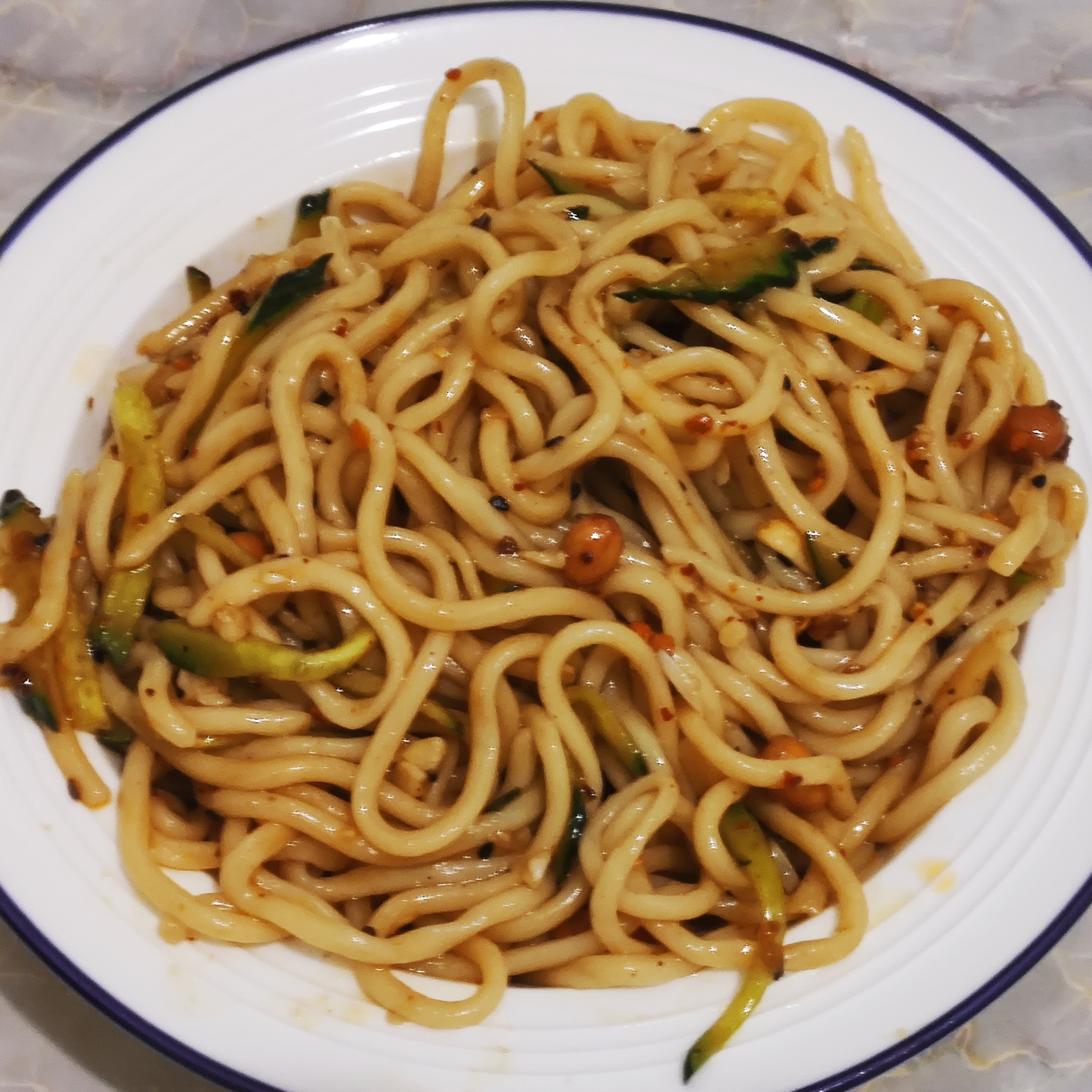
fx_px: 1106
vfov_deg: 52.5
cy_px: 540
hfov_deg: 52.4
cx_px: 474
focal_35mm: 31
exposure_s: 1/25
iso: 1727
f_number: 1.75
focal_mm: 4.77
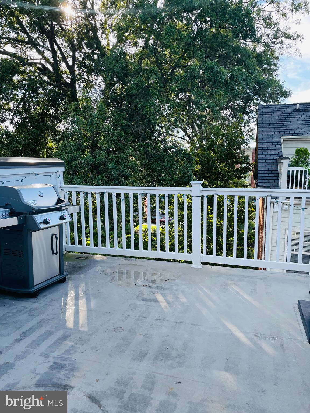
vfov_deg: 67.3
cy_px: 206
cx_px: 155
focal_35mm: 26
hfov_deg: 53.1
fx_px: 310
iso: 32
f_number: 1.6
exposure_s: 1/475
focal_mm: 4.2
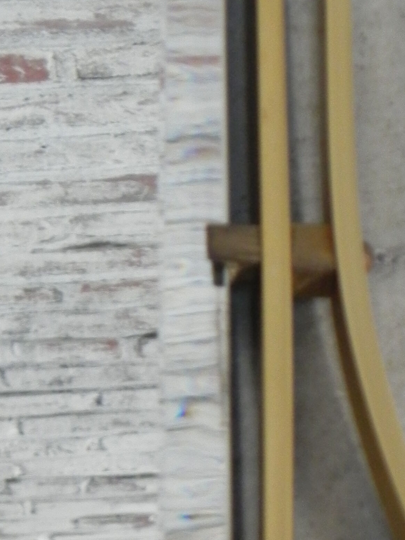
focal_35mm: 122
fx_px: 1903
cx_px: 275
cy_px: 524
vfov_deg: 15.9
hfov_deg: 12.1
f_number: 3.5
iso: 400
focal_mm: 9.2
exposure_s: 1/25.7
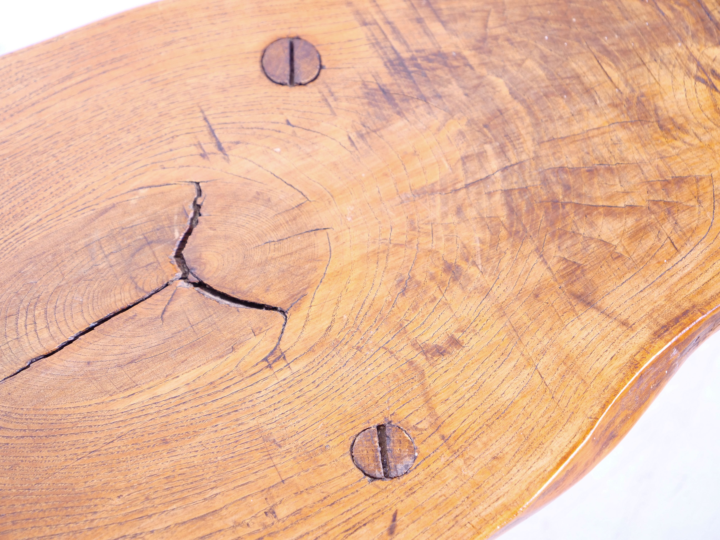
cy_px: 270
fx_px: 1997
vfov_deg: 15.4
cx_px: 360
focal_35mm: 96
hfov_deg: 20.4
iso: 400
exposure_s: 1/4
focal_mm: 48
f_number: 3.9
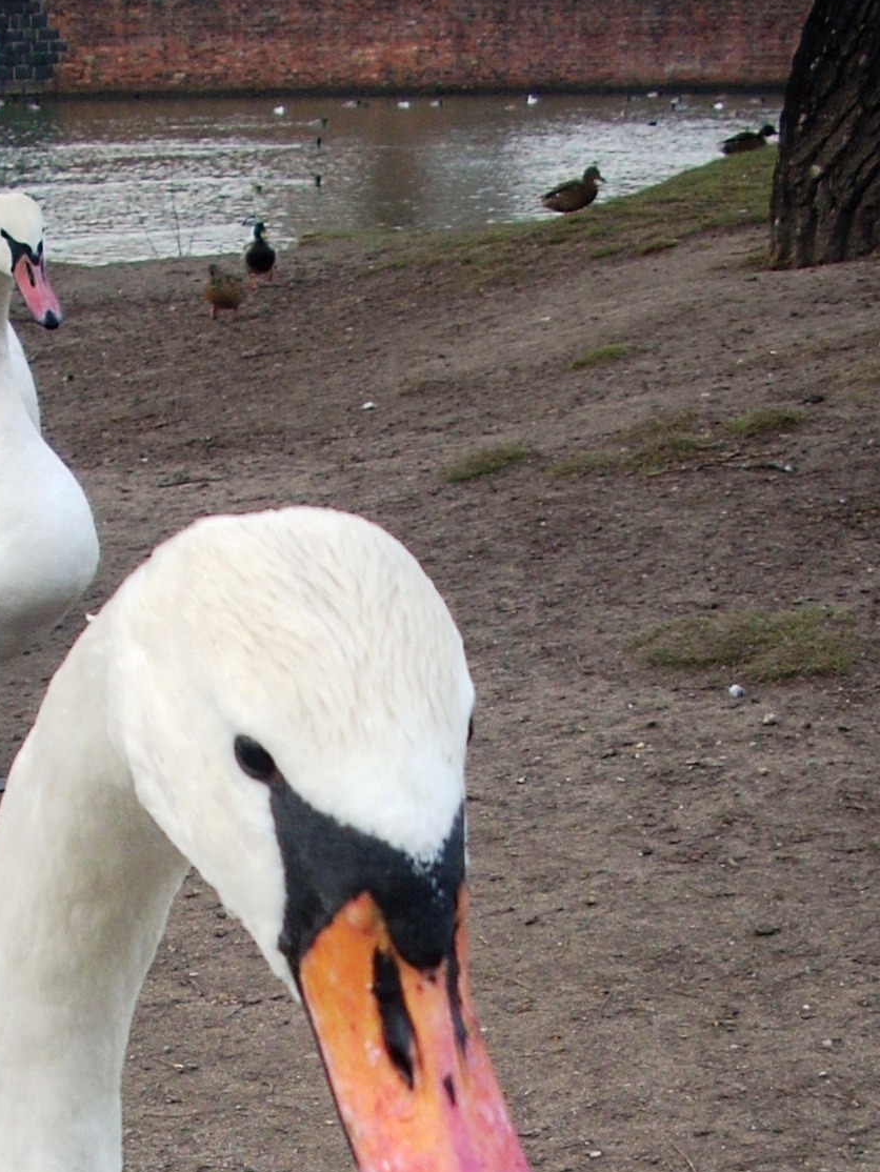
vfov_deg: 22.0
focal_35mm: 85
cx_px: 425
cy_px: 1212
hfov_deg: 17.4
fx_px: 2880
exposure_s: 1/81.3
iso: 64
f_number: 2.8
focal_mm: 6.2
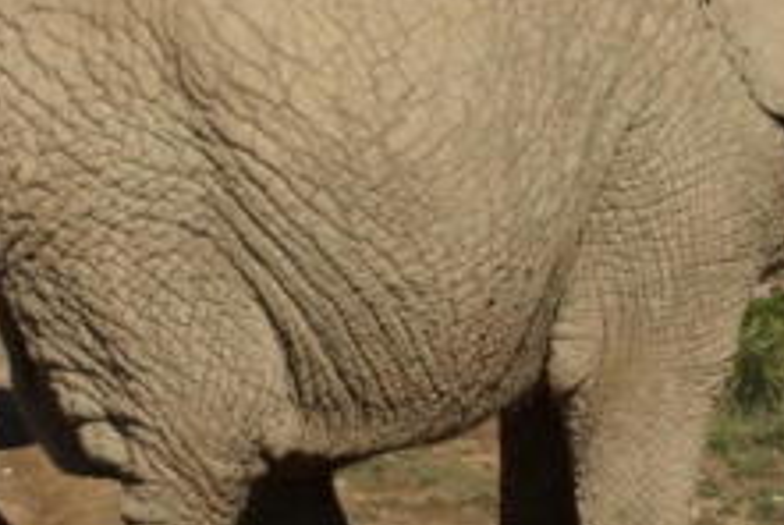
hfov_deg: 8.7
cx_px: 582
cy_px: 236
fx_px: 5168
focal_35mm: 237
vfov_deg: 5.8
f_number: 20
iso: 6400
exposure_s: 1/3200
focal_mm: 70
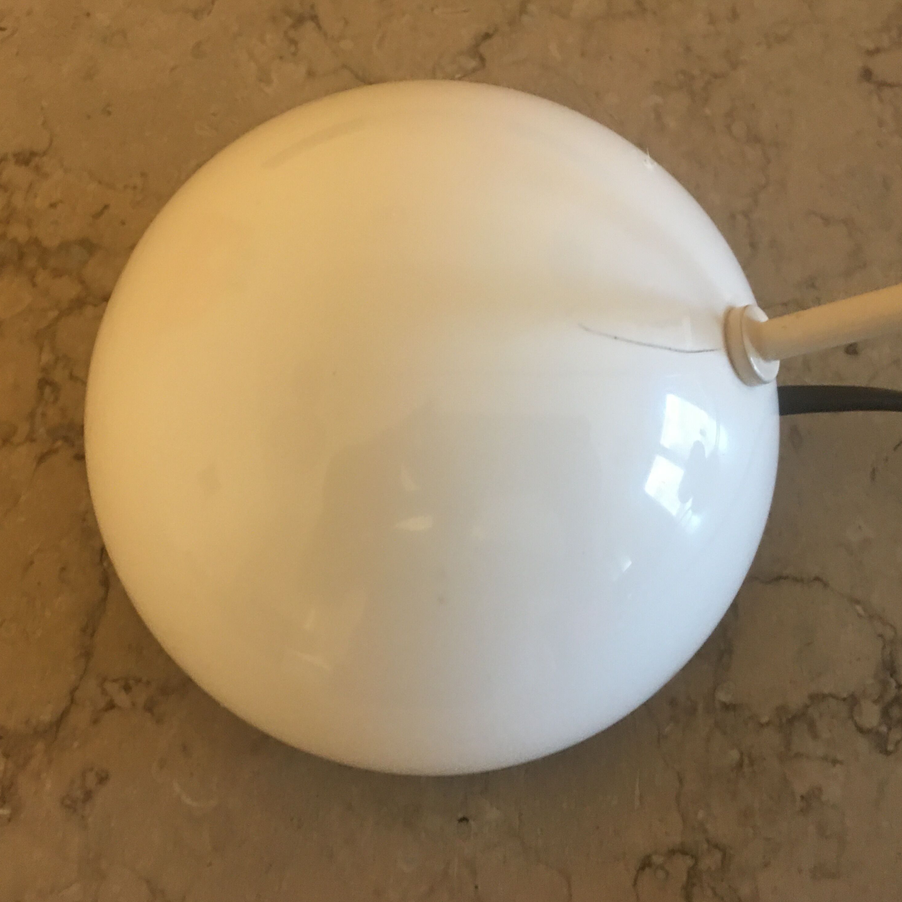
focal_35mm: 35
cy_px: 457
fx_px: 1032
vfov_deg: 47.2
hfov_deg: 47.2
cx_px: 412
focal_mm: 4.15
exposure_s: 1/8
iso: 100
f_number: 2.2
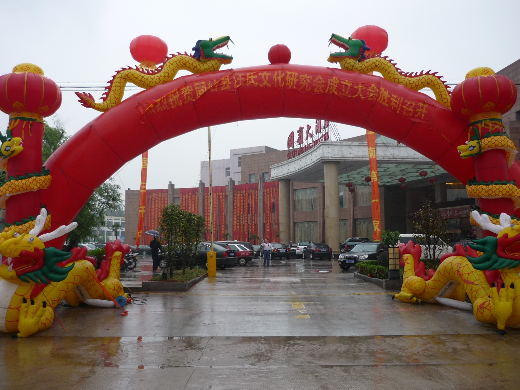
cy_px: 195
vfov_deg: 42.9
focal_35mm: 33
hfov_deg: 55.4
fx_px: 496
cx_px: 260
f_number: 2.8
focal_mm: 5.5
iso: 100
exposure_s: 1/100
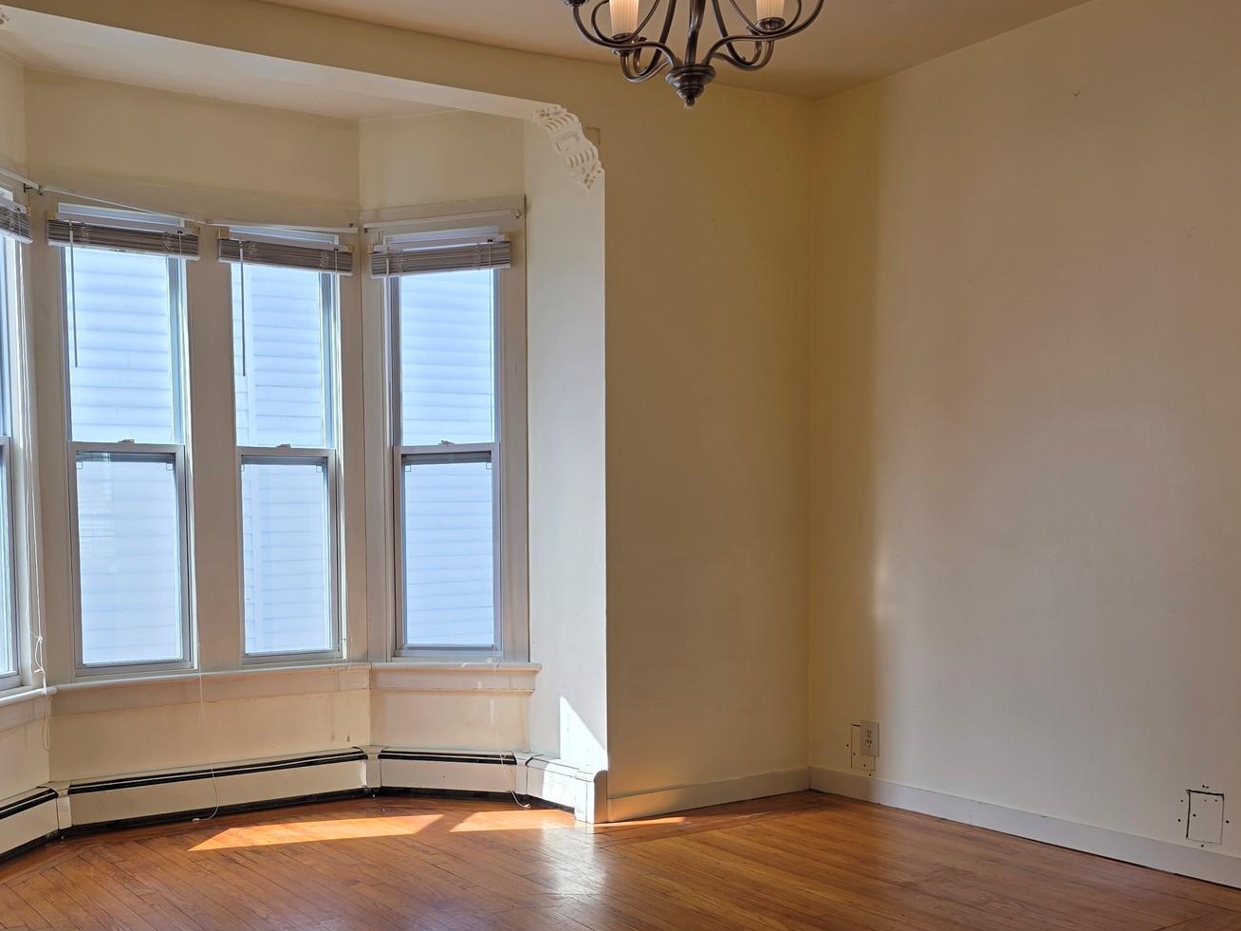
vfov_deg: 39.2
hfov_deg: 50.3
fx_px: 1291
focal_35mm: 36
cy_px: 621
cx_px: 396
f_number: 1.7
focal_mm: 6.3
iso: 12
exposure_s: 1/131
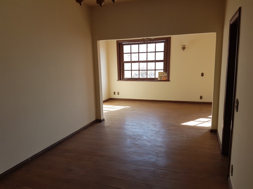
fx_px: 190
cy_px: 94
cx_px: 126
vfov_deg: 53.1
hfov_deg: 67.3
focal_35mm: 26
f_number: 1.7
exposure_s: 1/133
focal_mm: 4.2
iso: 40
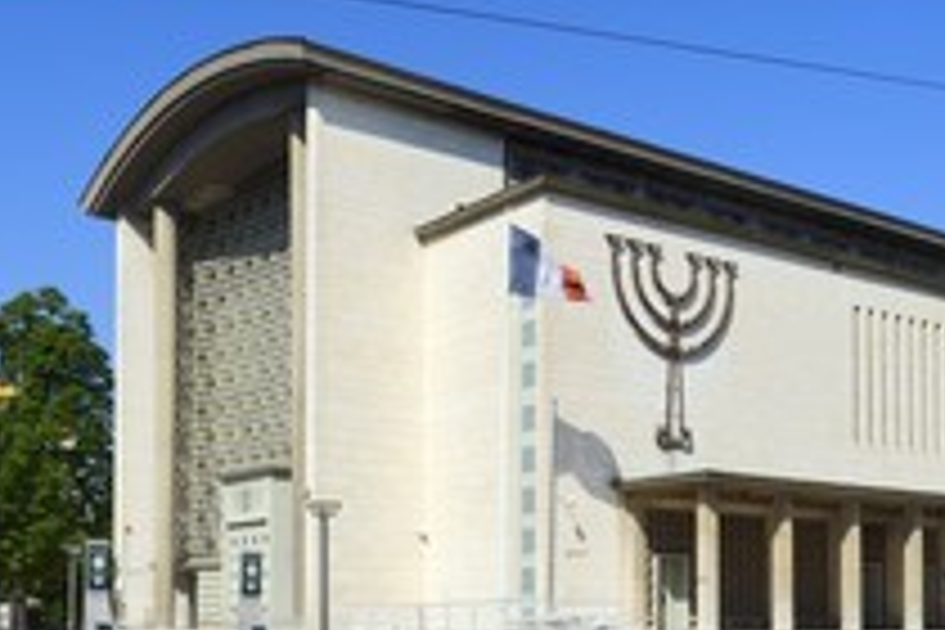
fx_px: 1260
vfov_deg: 26.9
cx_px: 495
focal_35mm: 48
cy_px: 590
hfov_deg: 41.1
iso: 200
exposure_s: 1/320
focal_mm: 24
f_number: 14
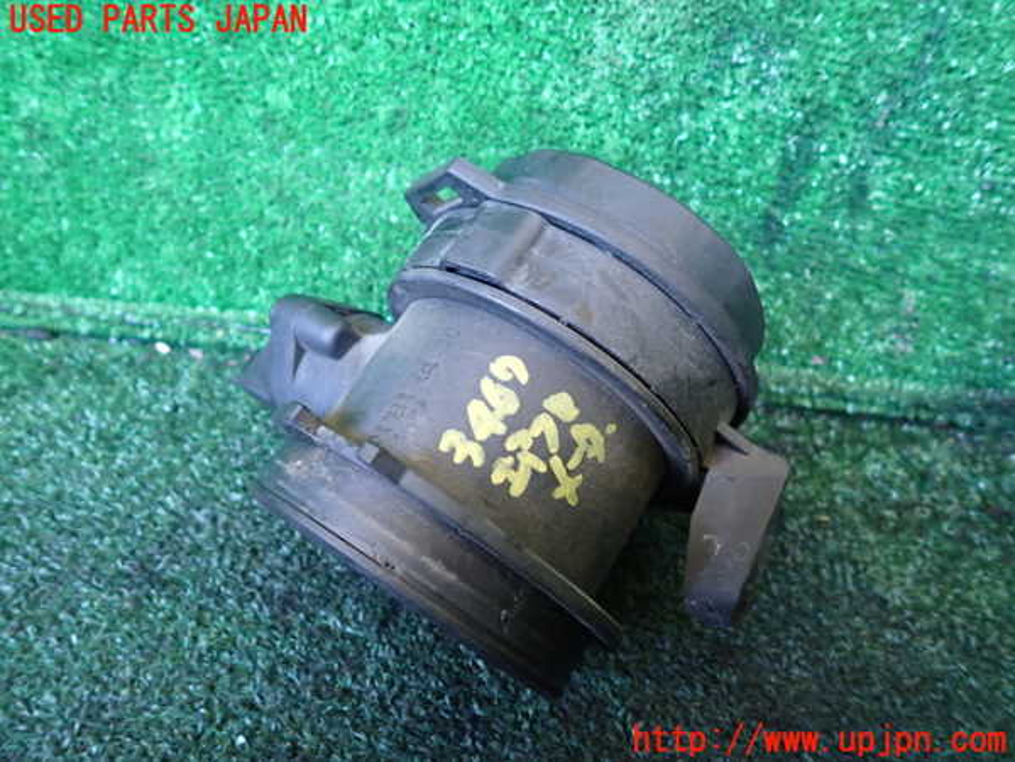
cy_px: 381
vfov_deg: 54.9
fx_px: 733
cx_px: 508
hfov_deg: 69.4
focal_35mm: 25
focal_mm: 4.5
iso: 400
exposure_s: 1/30
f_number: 2
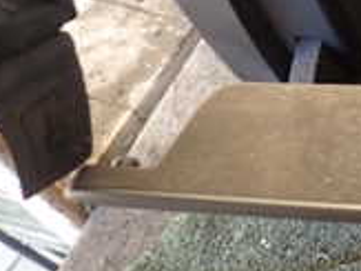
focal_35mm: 92
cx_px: 649
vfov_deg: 15.1
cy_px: -111
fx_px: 959
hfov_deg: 17.4
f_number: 2
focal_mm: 4.5
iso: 200
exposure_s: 1/30
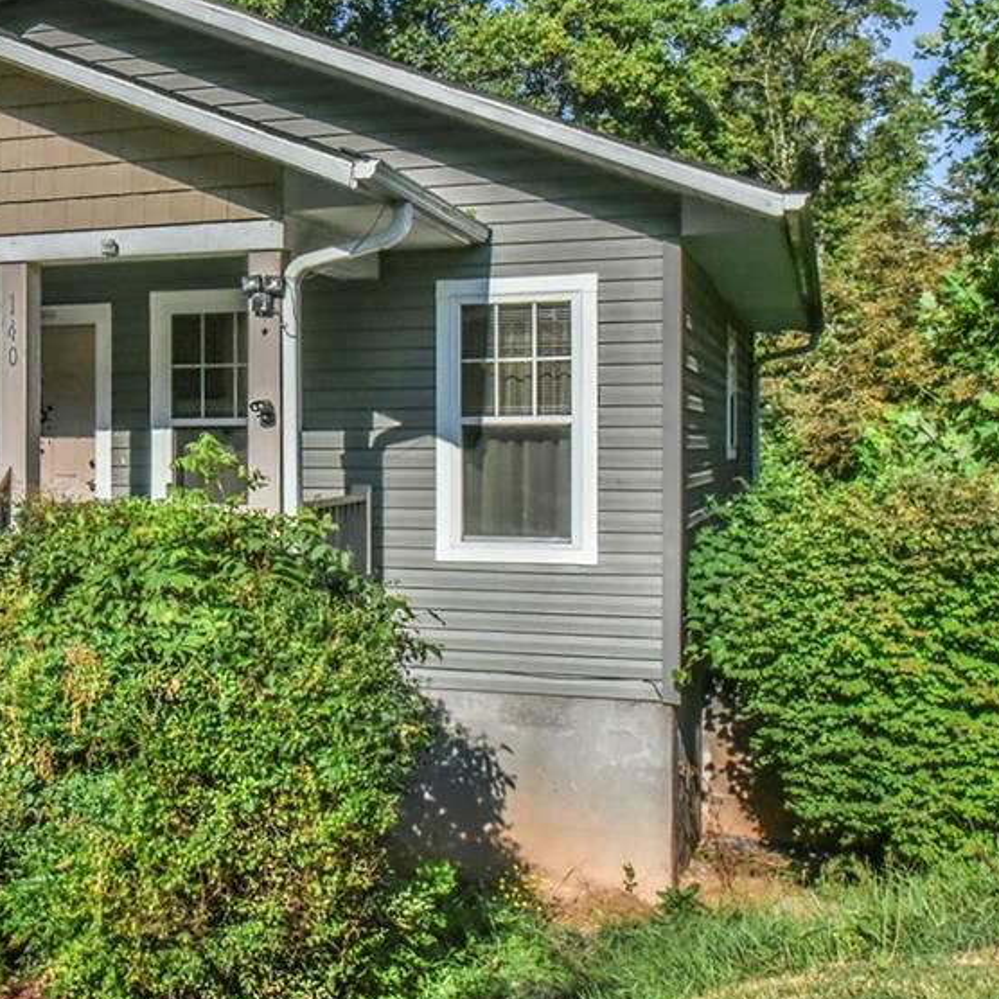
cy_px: 459
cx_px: 217
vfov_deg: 36.0
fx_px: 1535
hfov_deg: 35.1
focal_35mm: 47
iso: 4000
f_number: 22
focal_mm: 30
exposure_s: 1/800
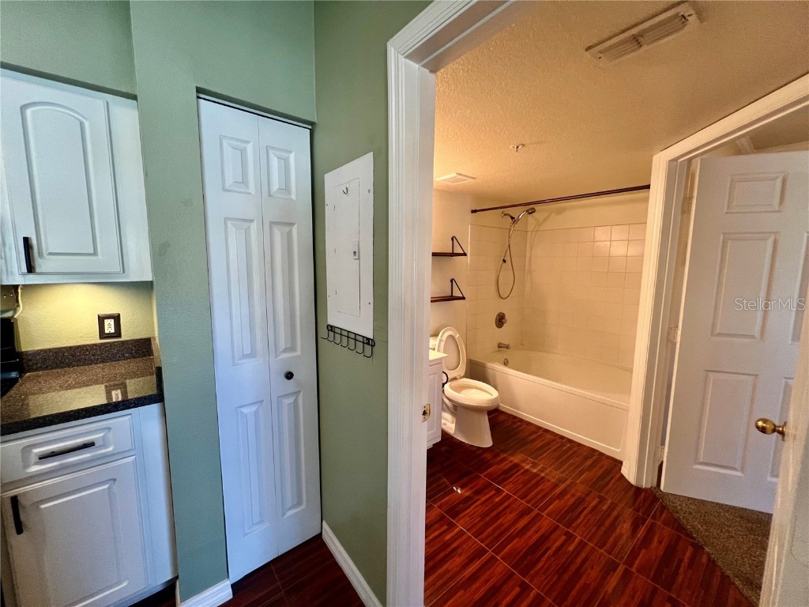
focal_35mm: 13
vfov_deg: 89.9
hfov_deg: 106.2
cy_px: 304
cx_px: 404
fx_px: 304
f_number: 1.8
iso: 200
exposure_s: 1/60
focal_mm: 1.57
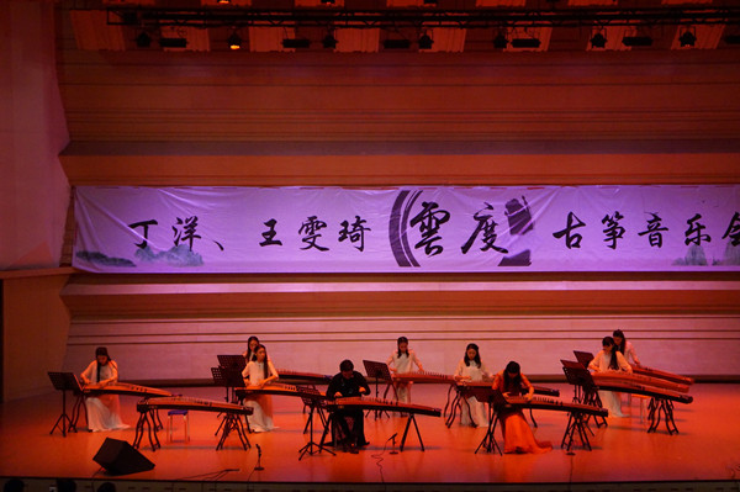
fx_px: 1325
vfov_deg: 21.0
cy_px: 246
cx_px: 370
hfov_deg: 31.2
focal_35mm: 64
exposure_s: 1/100
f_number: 4.5
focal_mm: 43
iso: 3200
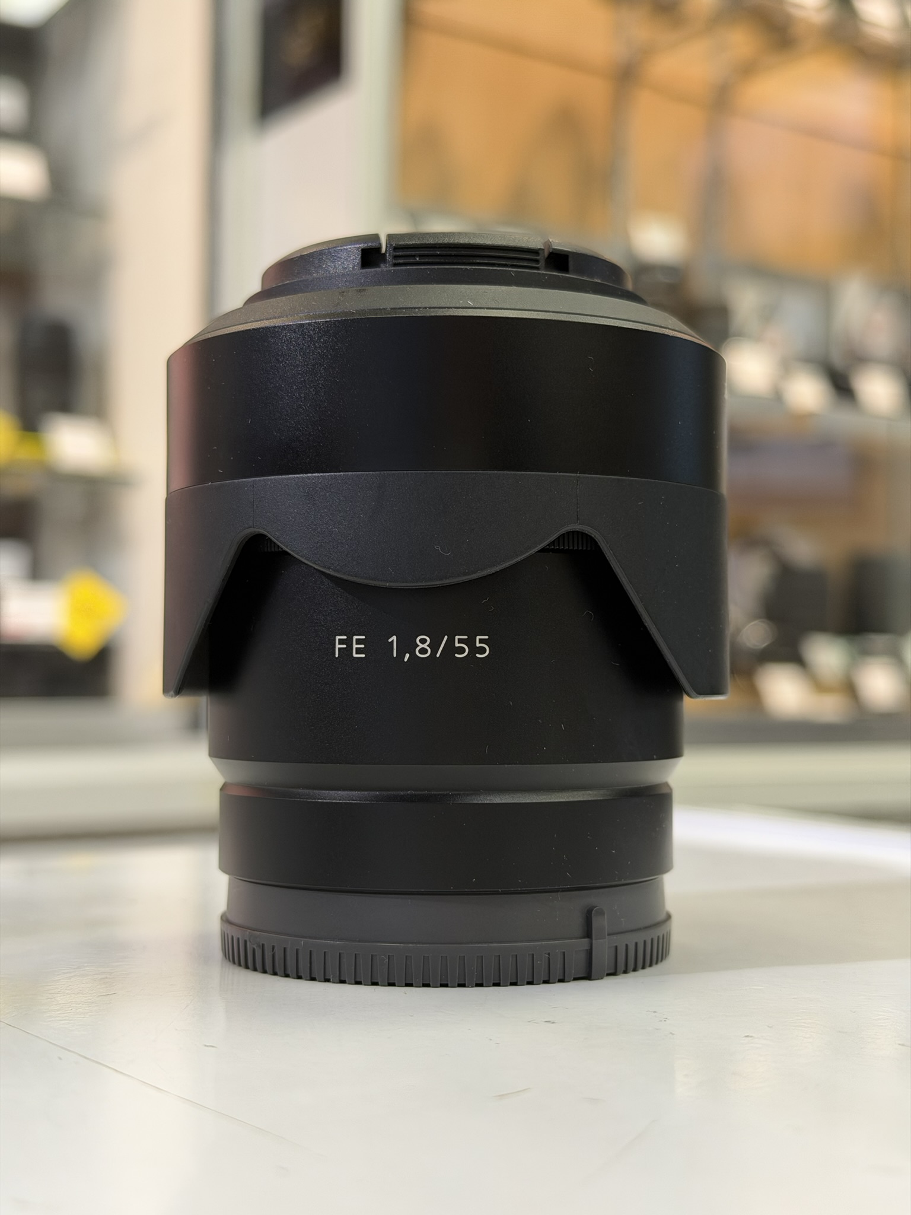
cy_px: 608
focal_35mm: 48
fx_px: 1684
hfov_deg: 30.3
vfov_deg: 39.7
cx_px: 456
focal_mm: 6.76
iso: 80
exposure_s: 1/50
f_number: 1.78
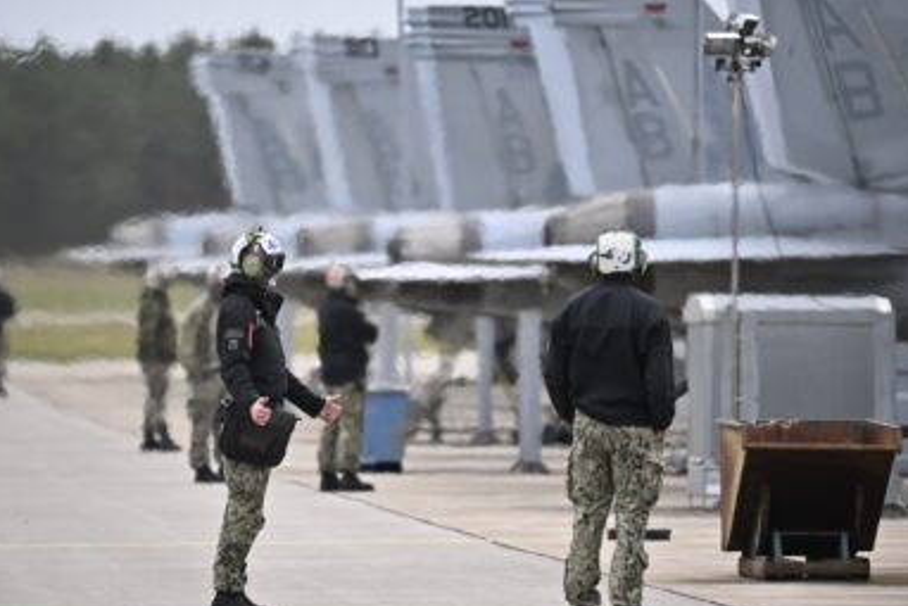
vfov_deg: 2.9
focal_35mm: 471
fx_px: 11884
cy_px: 314
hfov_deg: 4.4
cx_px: 430
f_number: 5.6
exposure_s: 1/1000
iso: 1100
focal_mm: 400
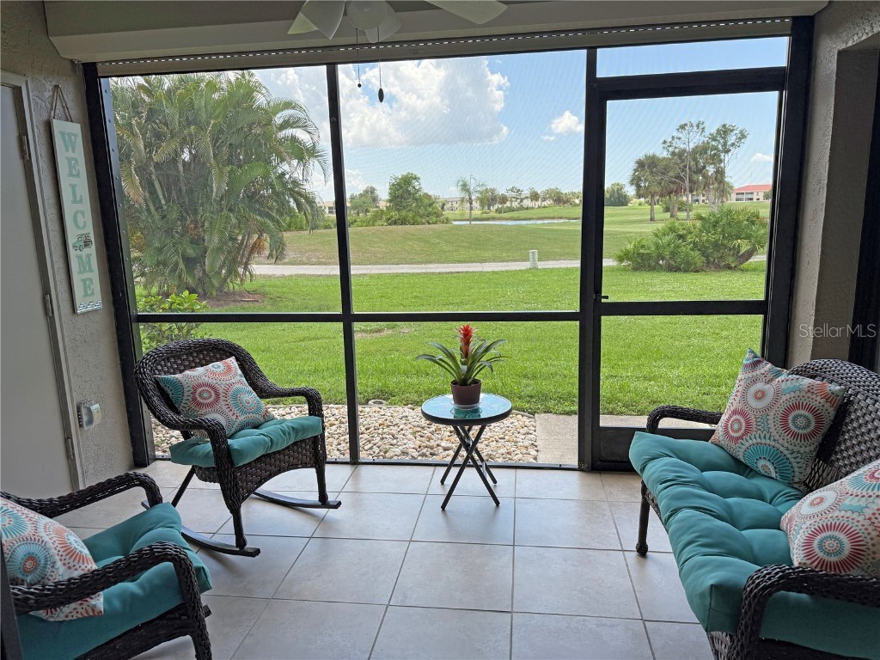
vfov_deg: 56.8
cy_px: 330
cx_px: 440
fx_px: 610
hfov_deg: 71.6
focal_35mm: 24
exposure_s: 1/967
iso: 100
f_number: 1.78
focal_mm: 6.76
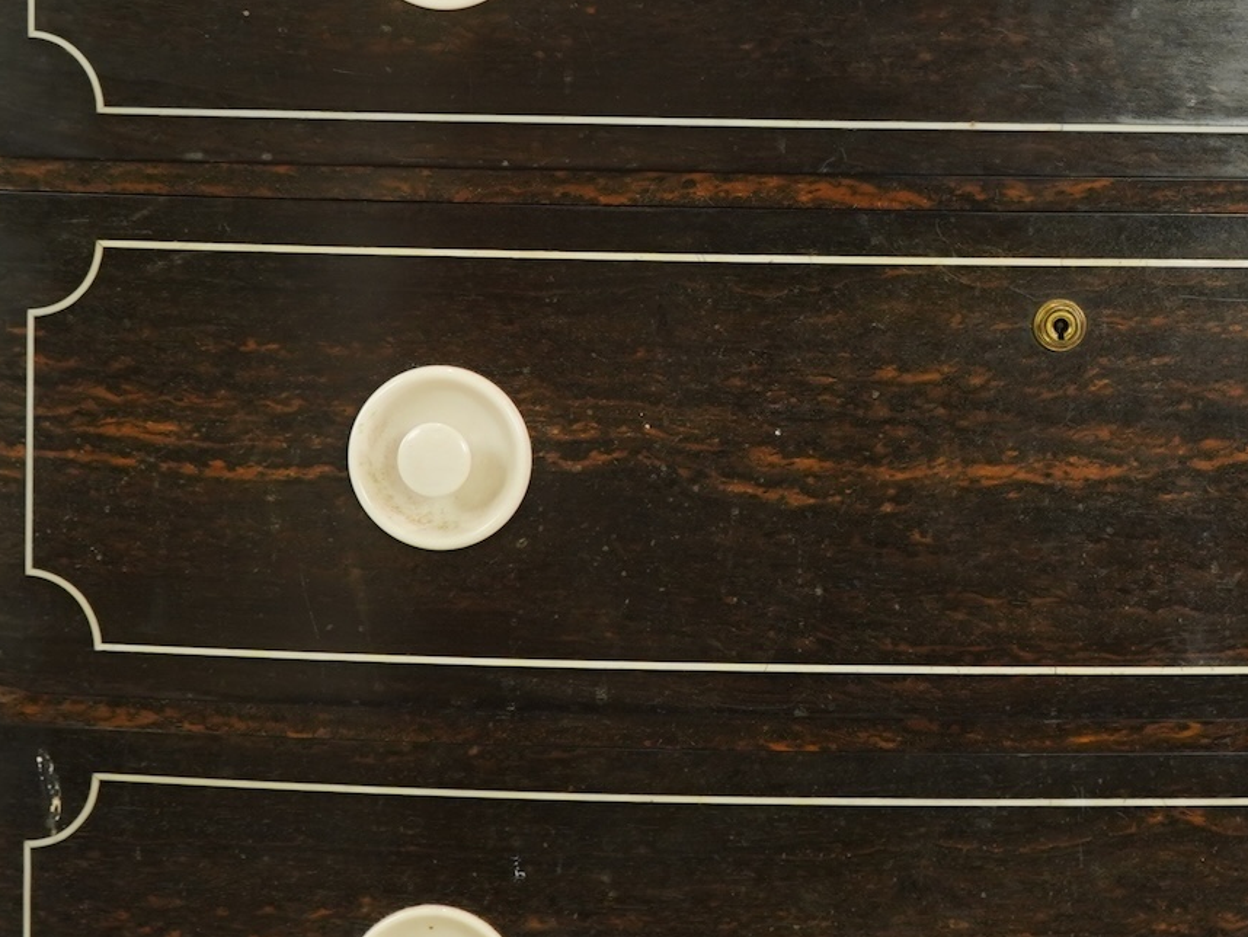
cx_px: 991
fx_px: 4364
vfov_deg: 12.2
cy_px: 143
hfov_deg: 16.2
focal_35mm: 121
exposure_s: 1/60
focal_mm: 36
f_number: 5
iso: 400
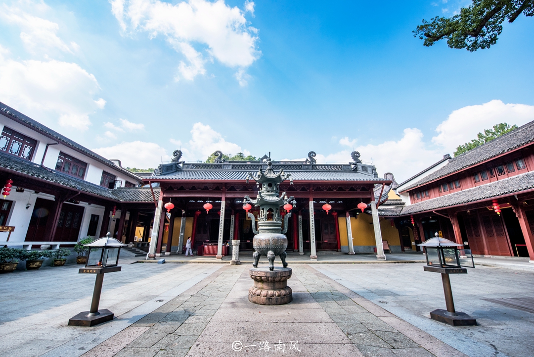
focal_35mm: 14
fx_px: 208
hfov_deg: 104.2
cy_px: 178
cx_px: 267
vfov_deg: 81.3
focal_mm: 14
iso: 200
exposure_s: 1/100
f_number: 14
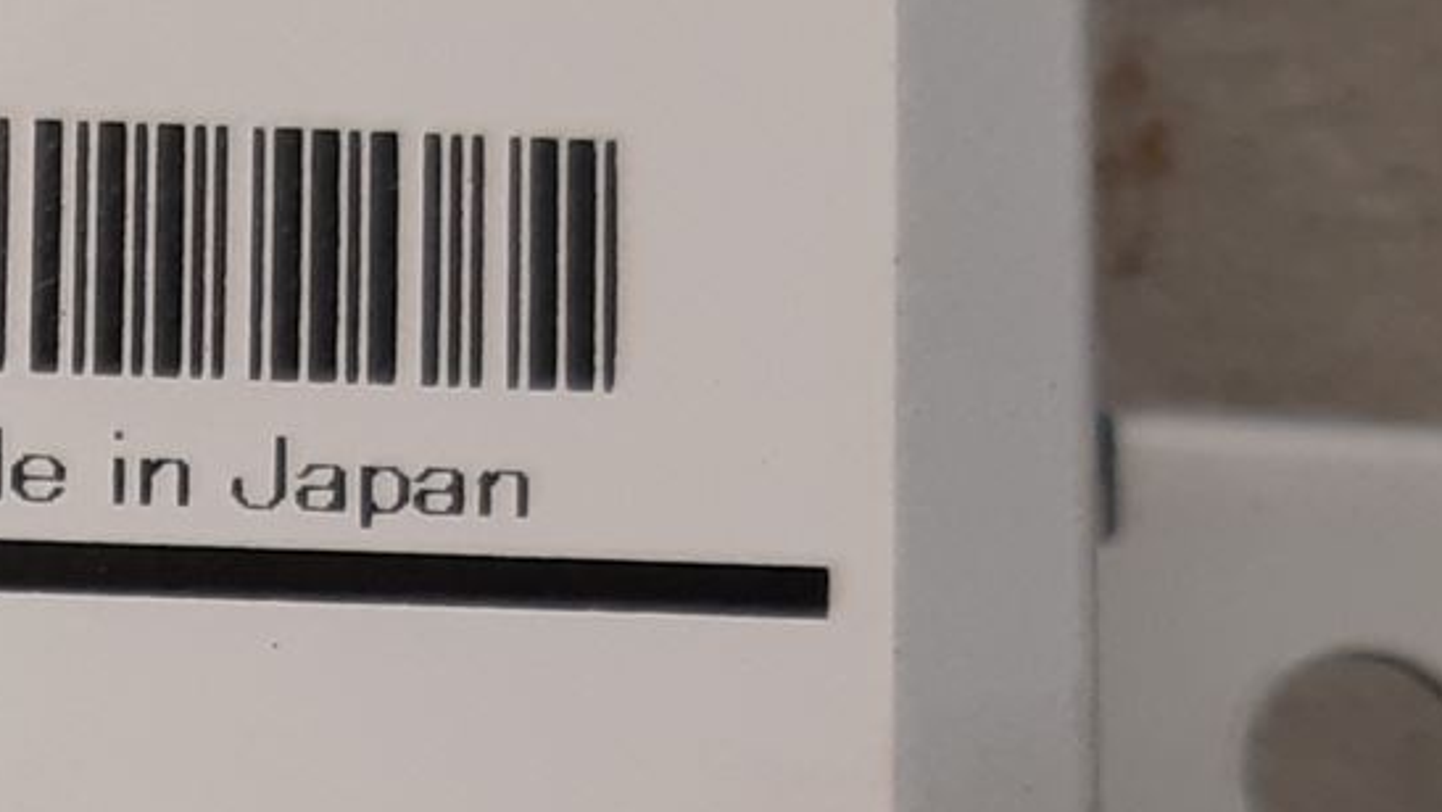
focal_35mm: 106
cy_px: 1118
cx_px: -778
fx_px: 4054
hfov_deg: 17.8
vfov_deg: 11.1
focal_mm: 3.93
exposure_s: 1/50
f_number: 1.7
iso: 100
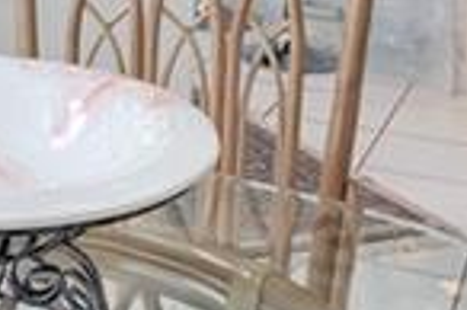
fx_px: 1270
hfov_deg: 19.4
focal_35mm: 98
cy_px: -270
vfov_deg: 12.6
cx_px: -118
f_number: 11
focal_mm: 14
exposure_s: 1/40
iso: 160
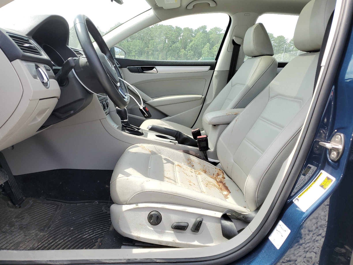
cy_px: 132
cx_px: 176
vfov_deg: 53.1
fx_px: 265
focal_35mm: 26
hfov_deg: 67.3
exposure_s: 1/714
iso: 50
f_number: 1.5
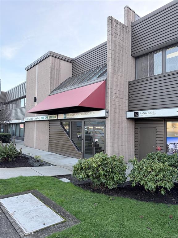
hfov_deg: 56.8
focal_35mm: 24
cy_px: 119
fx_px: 165
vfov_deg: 71.6
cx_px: 89
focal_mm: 6.76
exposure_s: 1/589
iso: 100
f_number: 1.78
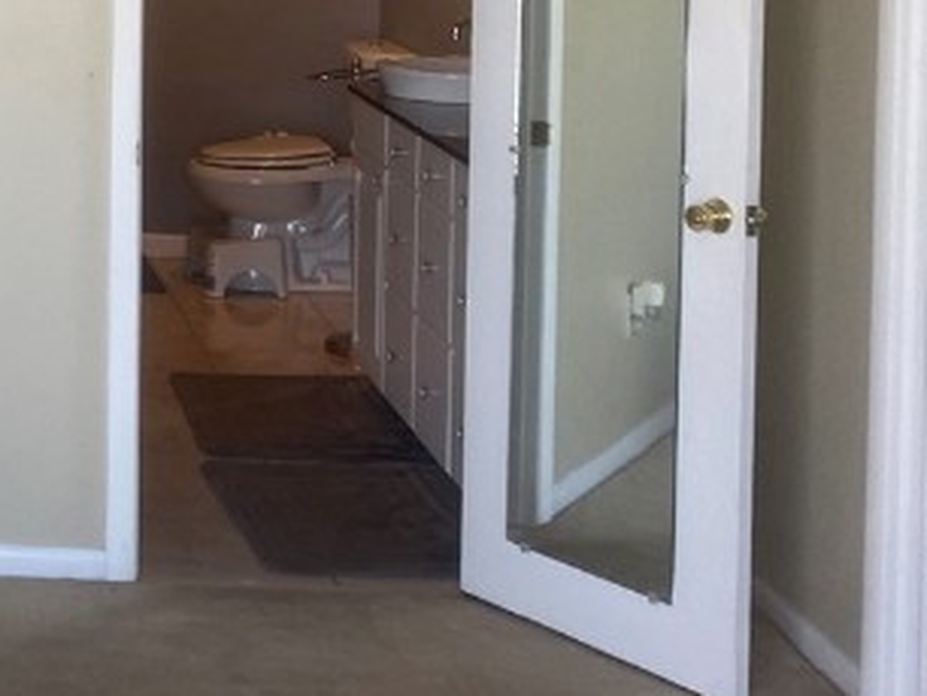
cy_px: -97
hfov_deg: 20.3
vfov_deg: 16.4
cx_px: -318
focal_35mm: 87
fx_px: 2332
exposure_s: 1/120
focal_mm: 4.25
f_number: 1.8
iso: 100
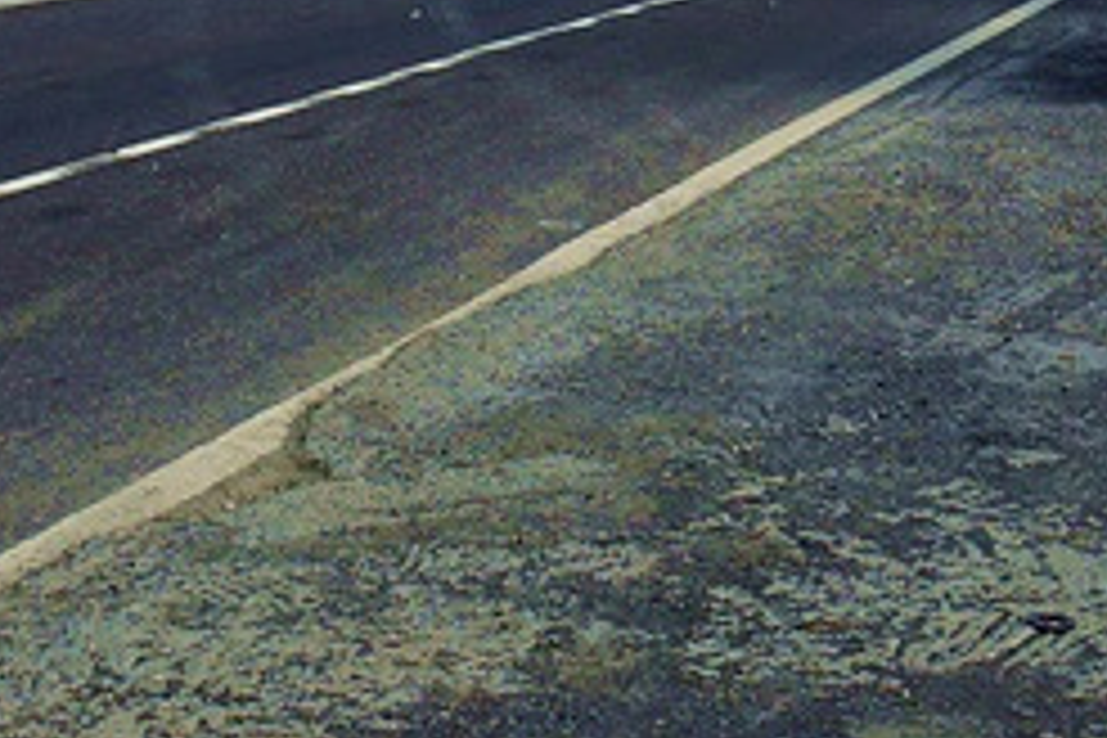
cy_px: -767
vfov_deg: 12.1
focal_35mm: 100
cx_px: 400
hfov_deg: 20.4
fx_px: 3075
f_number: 11
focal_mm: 16
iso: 100
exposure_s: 1/100
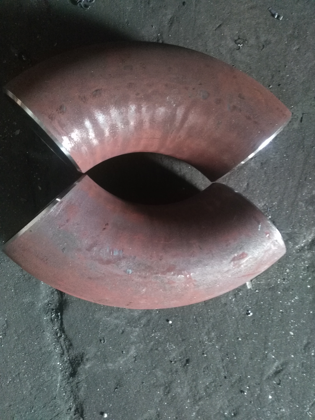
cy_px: 210
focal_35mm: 28
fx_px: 340
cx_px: 158
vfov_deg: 63.4
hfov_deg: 49.7
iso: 1198
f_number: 2
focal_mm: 2.96
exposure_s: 1/14
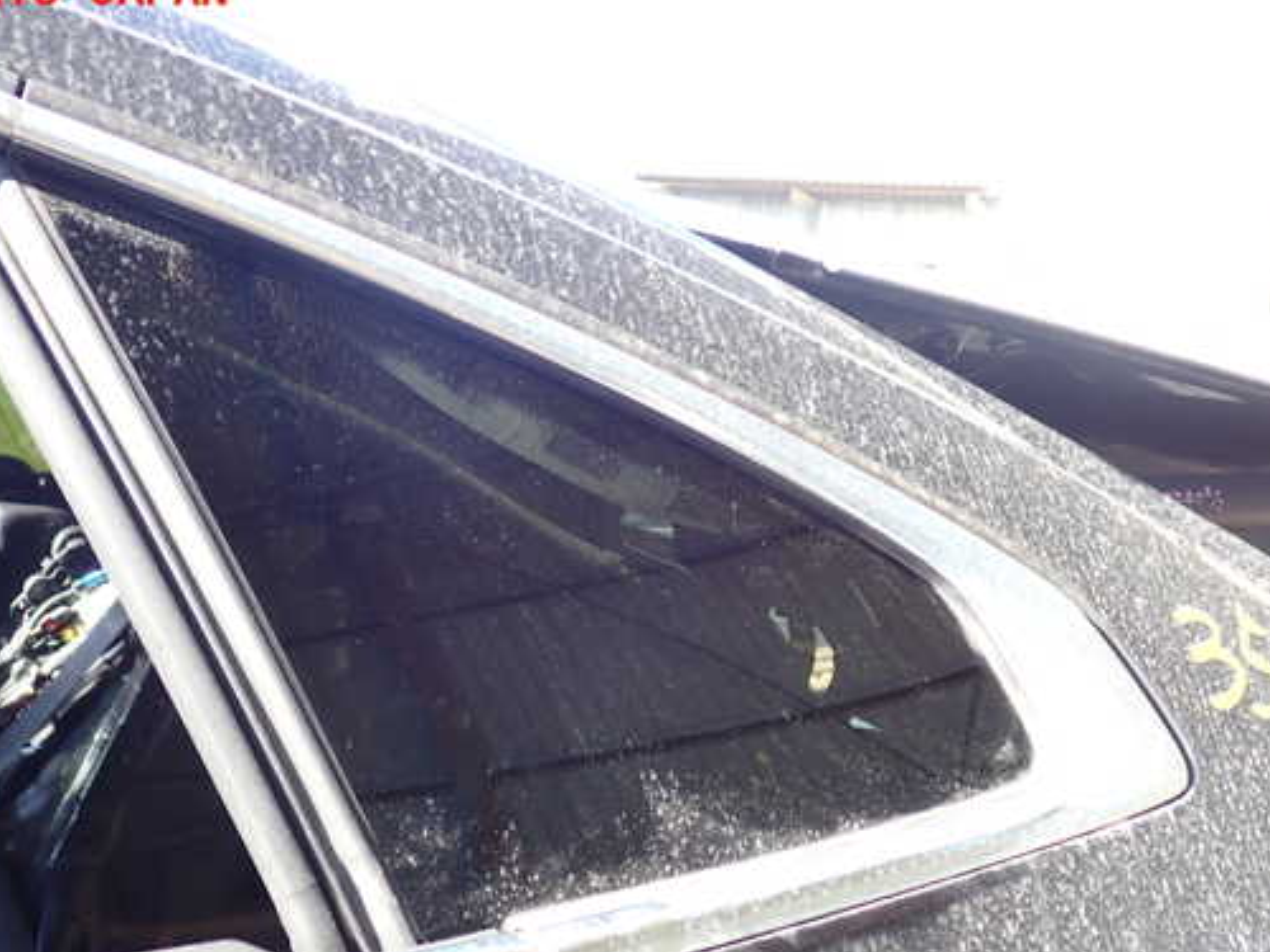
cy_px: 528
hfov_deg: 51.1
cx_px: 528
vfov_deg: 39.6
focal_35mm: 36
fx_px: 1321
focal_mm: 5.4
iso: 100
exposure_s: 1/100
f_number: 2.3
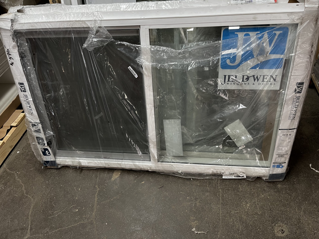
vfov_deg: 53.1
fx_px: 240
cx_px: 160
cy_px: 120
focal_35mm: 26
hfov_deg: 67.3
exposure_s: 1/60
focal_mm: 5.1
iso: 125
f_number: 1.6
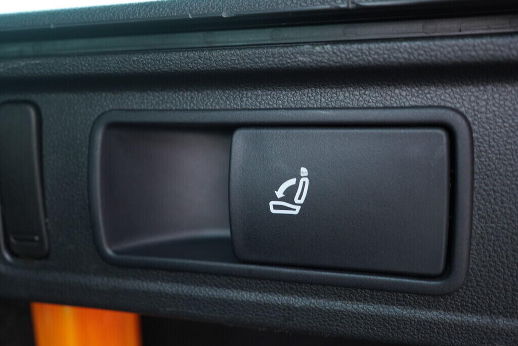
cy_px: 173
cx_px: 259
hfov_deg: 53.1
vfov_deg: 36.9
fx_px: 518
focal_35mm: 36
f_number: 2.8
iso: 640
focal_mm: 24
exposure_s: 1/40
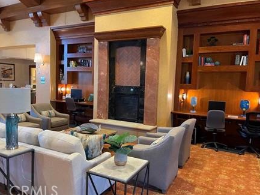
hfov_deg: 65.3
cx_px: 131
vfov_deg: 51.4
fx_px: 203
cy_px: 99
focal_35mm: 27
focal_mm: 5.1
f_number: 1.6
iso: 400
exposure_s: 1/40
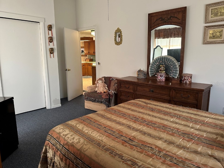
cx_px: 115
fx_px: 162
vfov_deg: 54.9
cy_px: 84
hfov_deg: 69.4
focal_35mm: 25
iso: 500
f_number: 1.78
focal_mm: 6.86
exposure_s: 1/60
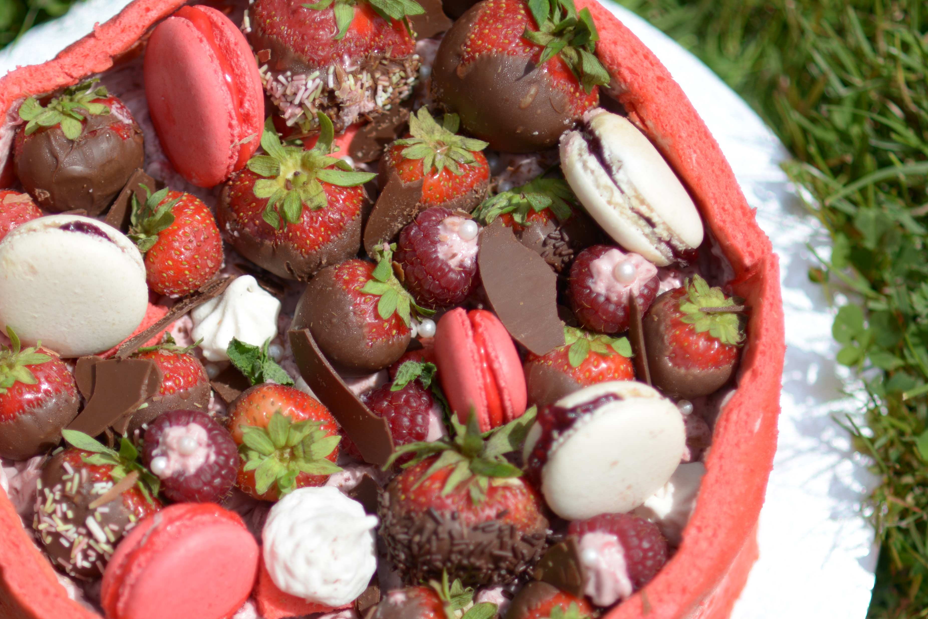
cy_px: 395
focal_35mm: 169
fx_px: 4356
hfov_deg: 12.1
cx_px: 325
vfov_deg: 8.1
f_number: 2
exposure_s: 1/5000
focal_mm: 85
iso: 100
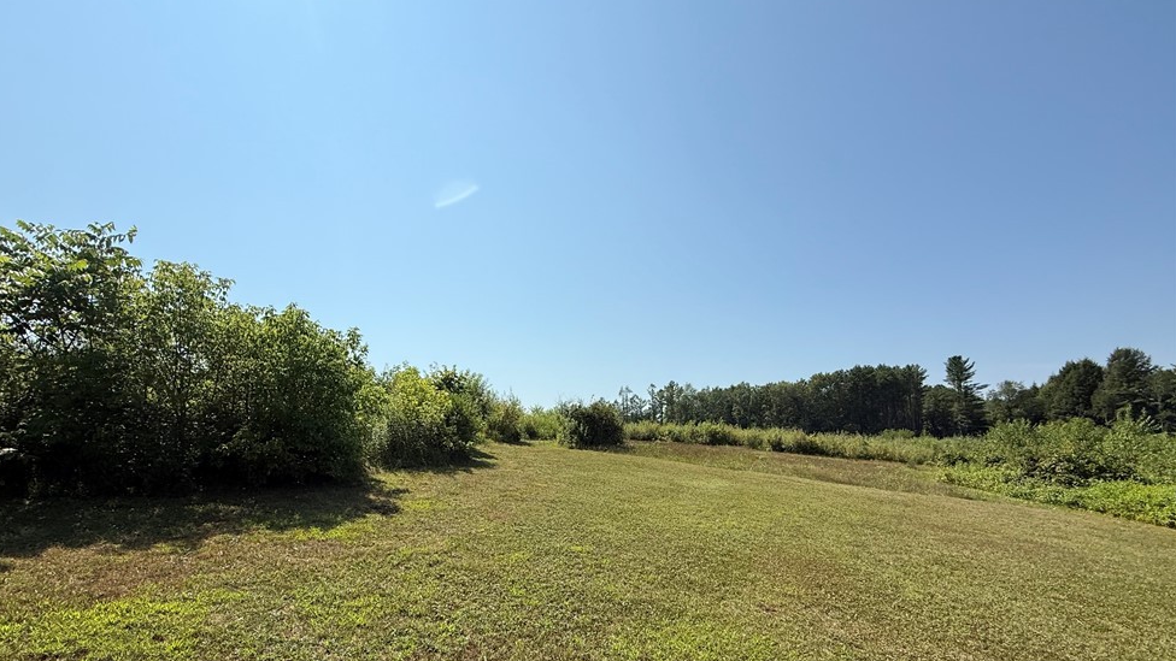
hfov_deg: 99.3
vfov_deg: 65.7
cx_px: 565
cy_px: 429
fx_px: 499
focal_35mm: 16
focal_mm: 2.22
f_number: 2.2
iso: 50
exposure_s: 1/3289
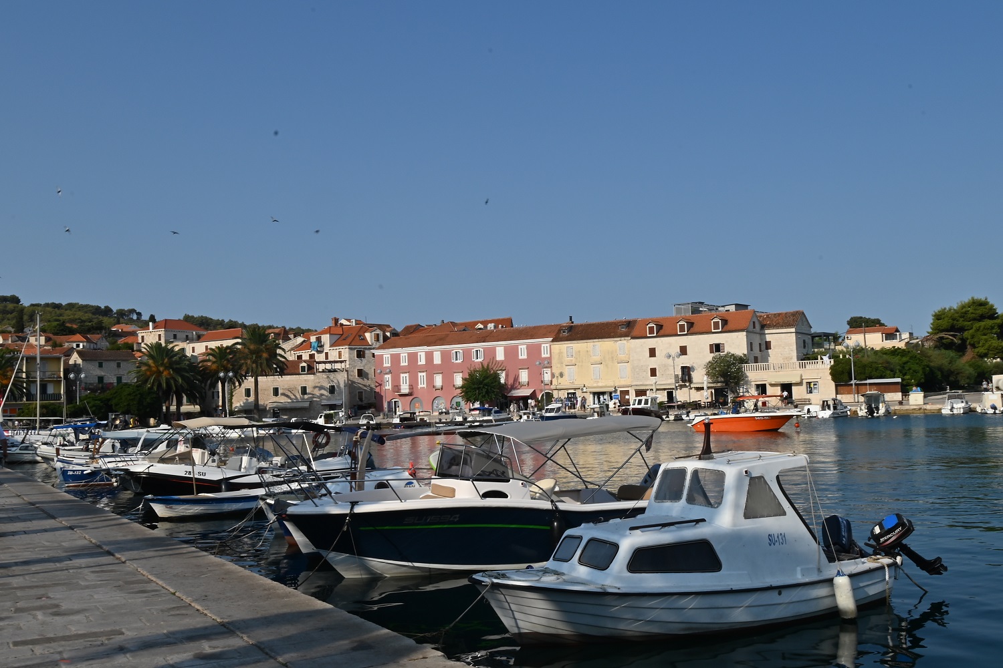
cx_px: 502
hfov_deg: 53.1
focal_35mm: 36
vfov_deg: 36.9
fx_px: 1003
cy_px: 334
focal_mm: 24
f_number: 22
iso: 100
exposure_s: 1/80
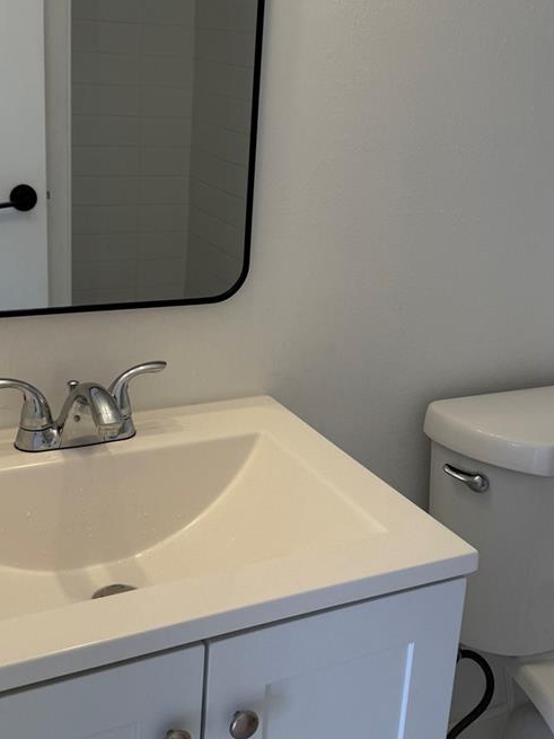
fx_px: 939
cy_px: 315
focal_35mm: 44
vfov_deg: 42.8
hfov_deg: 32.9
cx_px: 274
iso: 64
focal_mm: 6.76
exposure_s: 1/137
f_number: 1.78
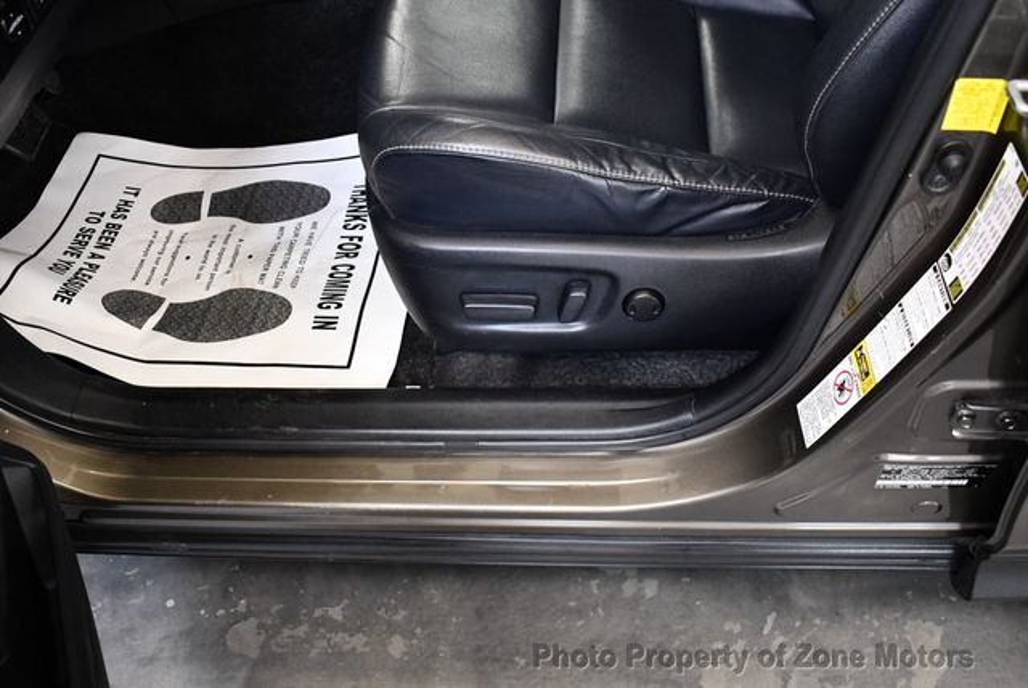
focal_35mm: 36
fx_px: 1029
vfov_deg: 36.9
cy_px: 344
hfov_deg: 53.1
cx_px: 514
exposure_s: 1/125
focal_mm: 18
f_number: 3.5
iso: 1800
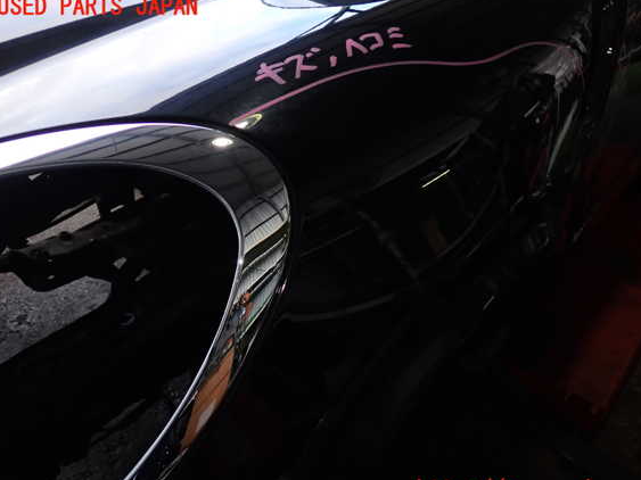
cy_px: 249
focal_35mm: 32
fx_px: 592
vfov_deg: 44.1
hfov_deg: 56.8
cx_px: 332
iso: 250
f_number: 6.3
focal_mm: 5.4
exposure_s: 1/30
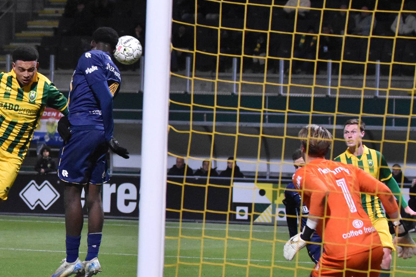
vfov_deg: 9.3
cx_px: 142
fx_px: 1699
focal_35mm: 147
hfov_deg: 13.9
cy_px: 189
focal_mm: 70
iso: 3200
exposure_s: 1/640
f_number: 2.8
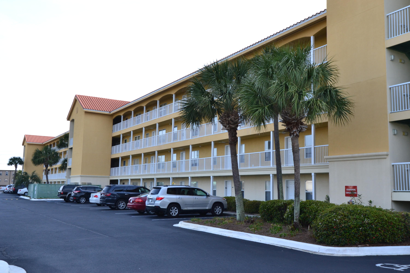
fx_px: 376
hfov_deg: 57.2
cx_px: 205
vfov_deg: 40.0
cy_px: 136
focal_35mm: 33
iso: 400
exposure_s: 1/320
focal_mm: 22
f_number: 10
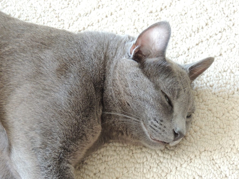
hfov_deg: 9.7
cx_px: 118
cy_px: 90
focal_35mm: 203
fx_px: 1402
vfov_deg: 7.3
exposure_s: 1/30
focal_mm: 35.6
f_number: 4.6
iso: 640
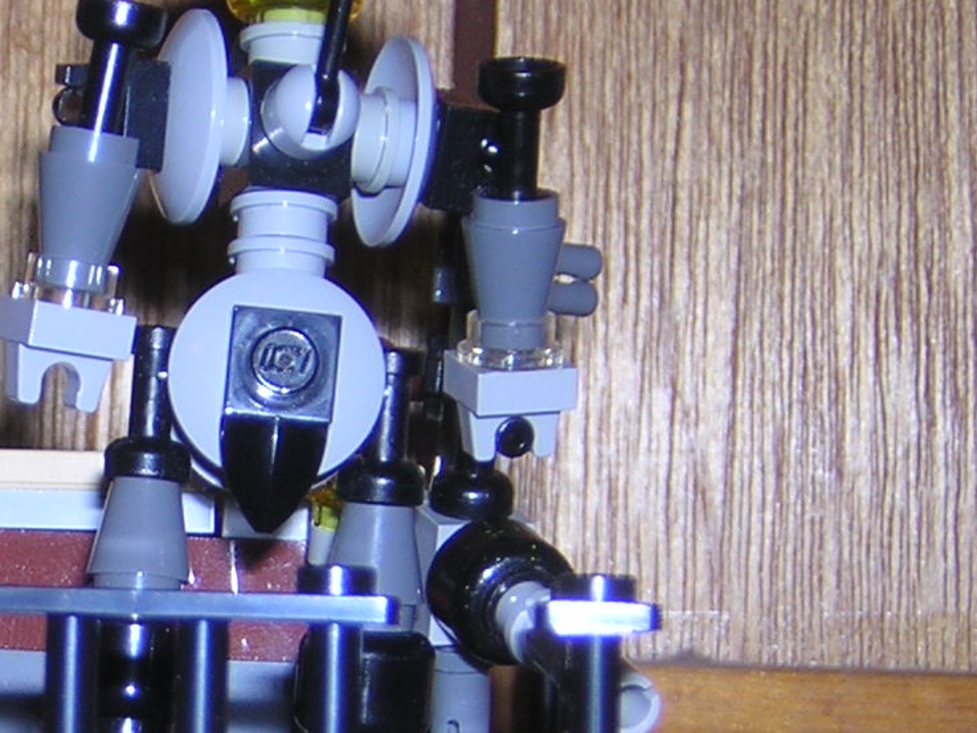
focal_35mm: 143
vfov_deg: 10.4
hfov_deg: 13.6
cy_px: 504
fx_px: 4037
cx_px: 24
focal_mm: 8.6
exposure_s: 1/60.1
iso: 100
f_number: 3.5
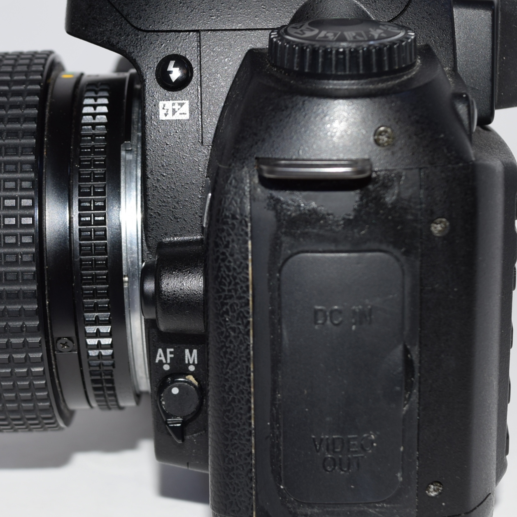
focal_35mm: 79
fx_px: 1335
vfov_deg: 21.9
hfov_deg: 21.9
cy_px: 237
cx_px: 187
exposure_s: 1/60
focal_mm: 26
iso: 100
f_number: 8
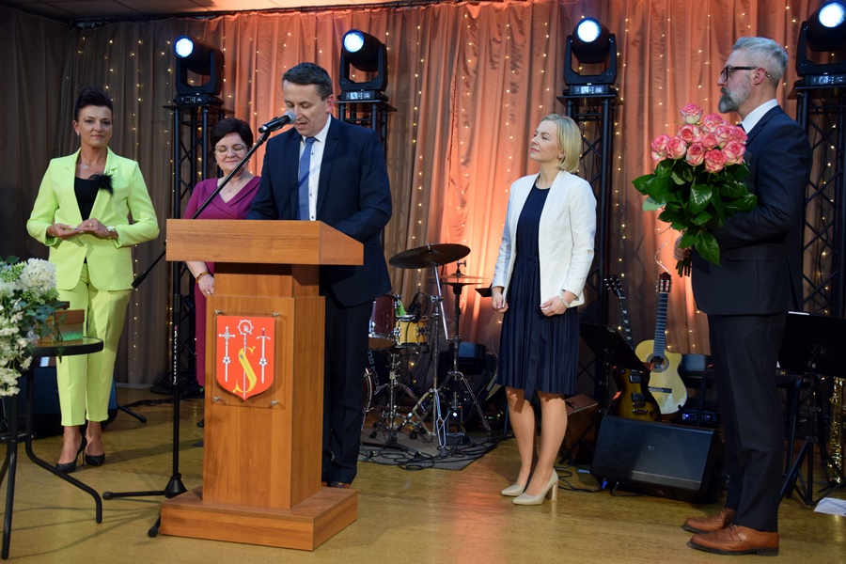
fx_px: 916
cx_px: 423
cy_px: 282
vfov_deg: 34.2
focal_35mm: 39
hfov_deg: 49.6
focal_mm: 26
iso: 900
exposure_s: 1/100
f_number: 4.5
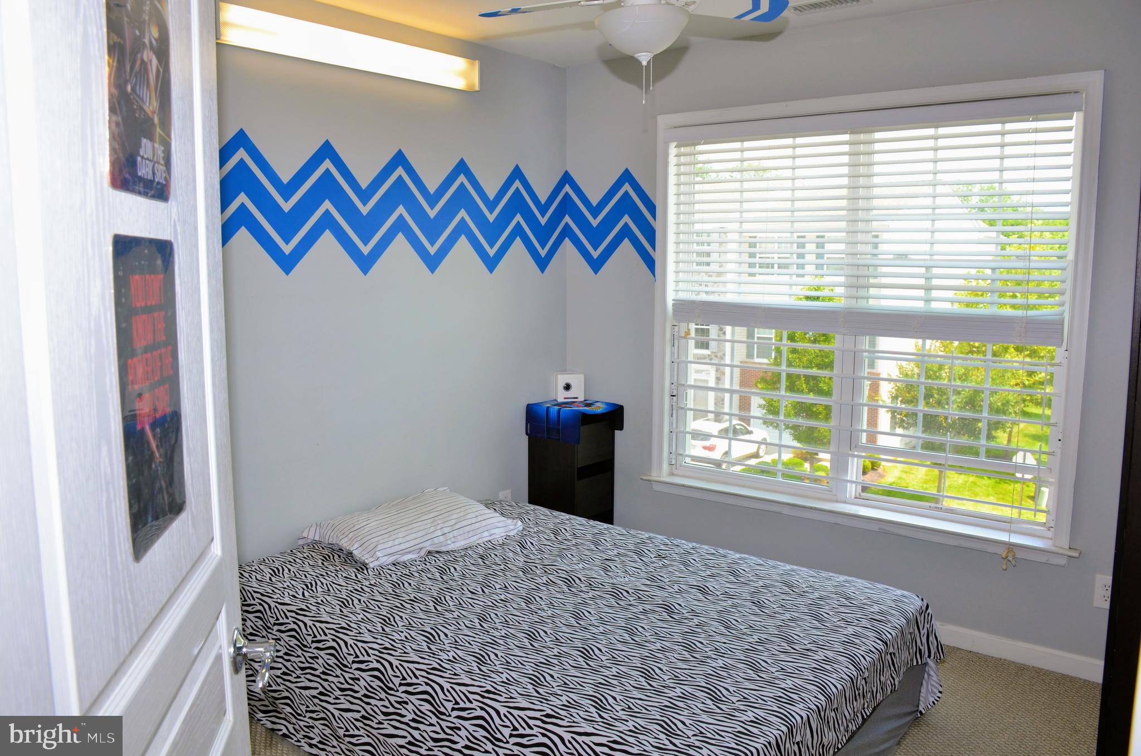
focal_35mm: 27
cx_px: 570
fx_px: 854
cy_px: 378
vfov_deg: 47.7
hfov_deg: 67.5
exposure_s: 1/125
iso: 320
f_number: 5.6
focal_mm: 18
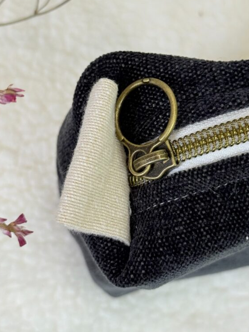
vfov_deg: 29.3
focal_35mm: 66
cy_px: 143
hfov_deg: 22.3
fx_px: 633
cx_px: 123
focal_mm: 6.76
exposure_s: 1/91
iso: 100
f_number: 1.78
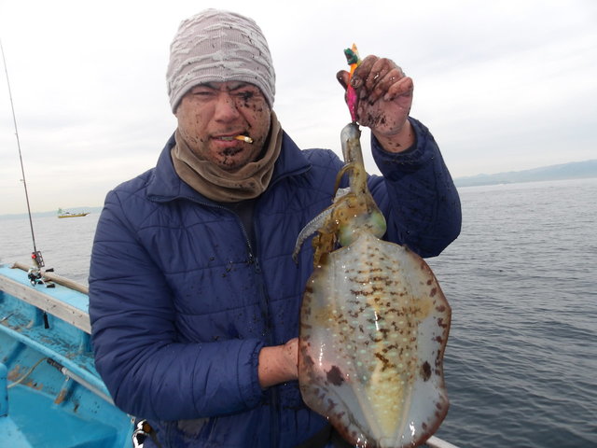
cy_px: 224
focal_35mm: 27
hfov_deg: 65.3
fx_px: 466
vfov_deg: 51.4
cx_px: 298
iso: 100
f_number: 3
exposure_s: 1/517
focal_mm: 4.9
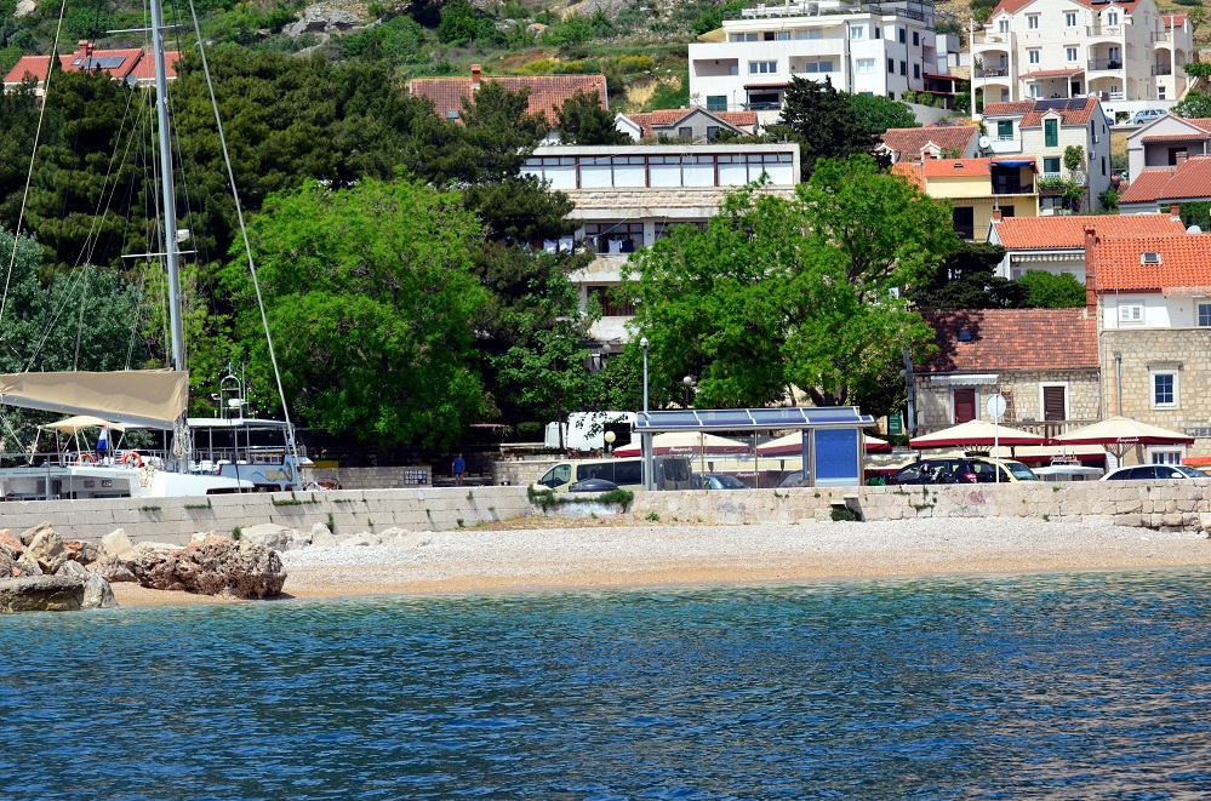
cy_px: 400
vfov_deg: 10.6
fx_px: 4329
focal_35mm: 129
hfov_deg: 15.9
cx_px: 606
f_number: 6.3
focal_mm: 86
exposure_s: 1/8000
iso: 1250
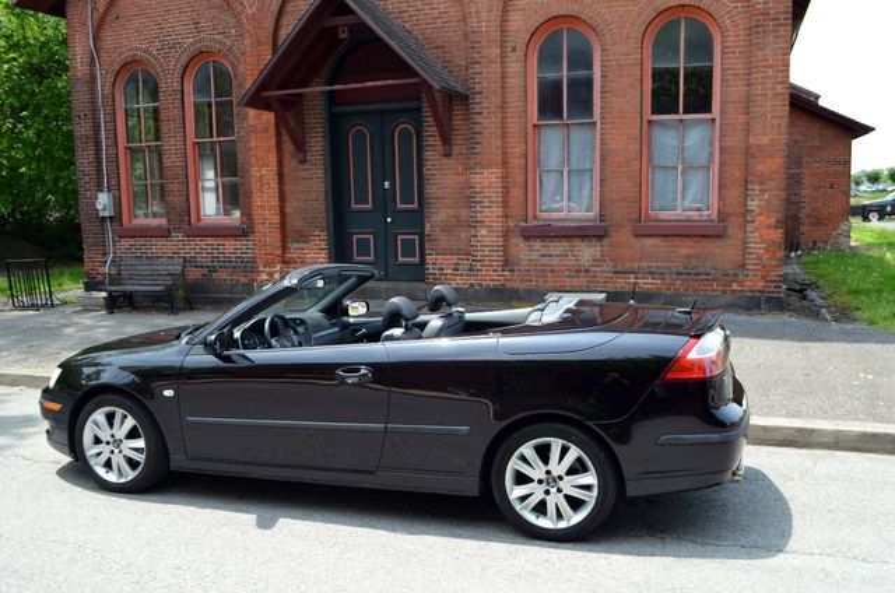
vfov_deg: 43.4
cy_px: 296
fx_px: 744
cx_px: 448
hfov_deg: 62.0
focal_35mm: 30
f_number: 7.1
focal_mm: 20
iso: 200
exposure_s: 1/200
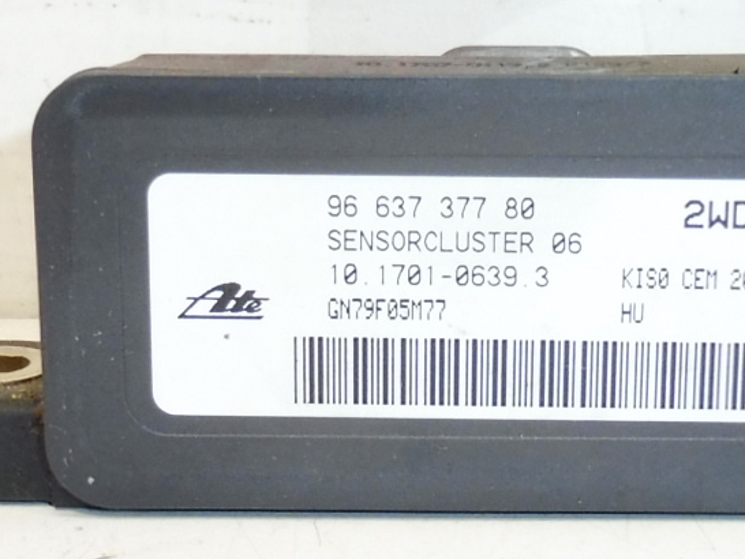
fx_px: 1938
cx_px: 413
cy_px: 327
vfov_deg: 16.4
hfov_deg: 21.8
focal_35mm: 90
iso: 200
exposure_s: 1/125
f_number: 3.5
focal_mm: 4.3
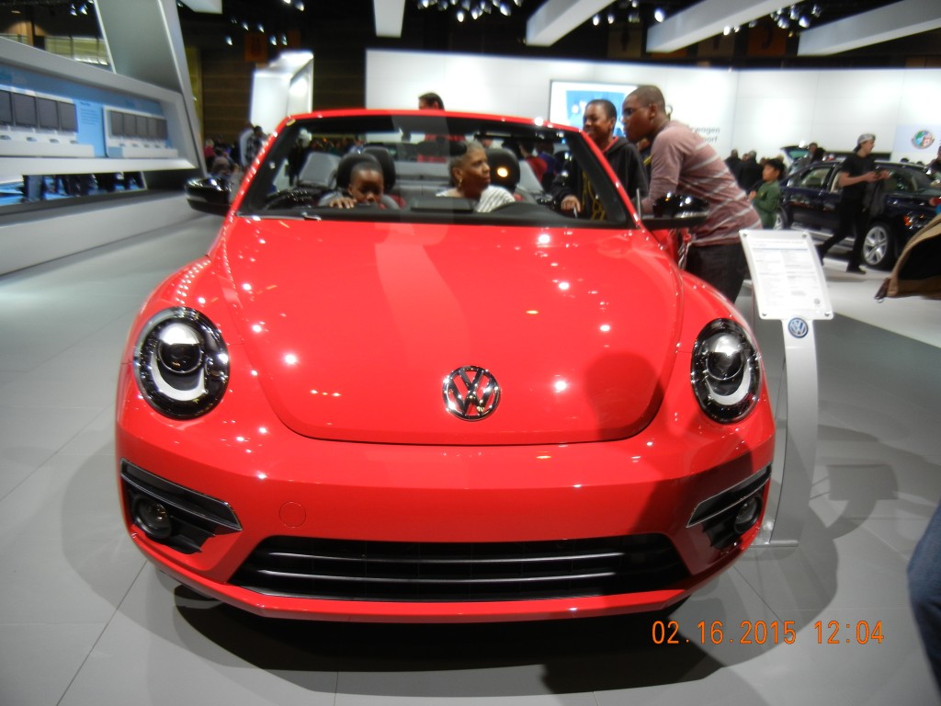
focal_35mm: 30
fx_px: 816
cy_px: 353
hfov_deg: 60.0
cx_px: 470
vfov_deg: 46.8
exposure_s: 1/73.5
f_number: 3.5
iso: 160
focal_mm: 5.4
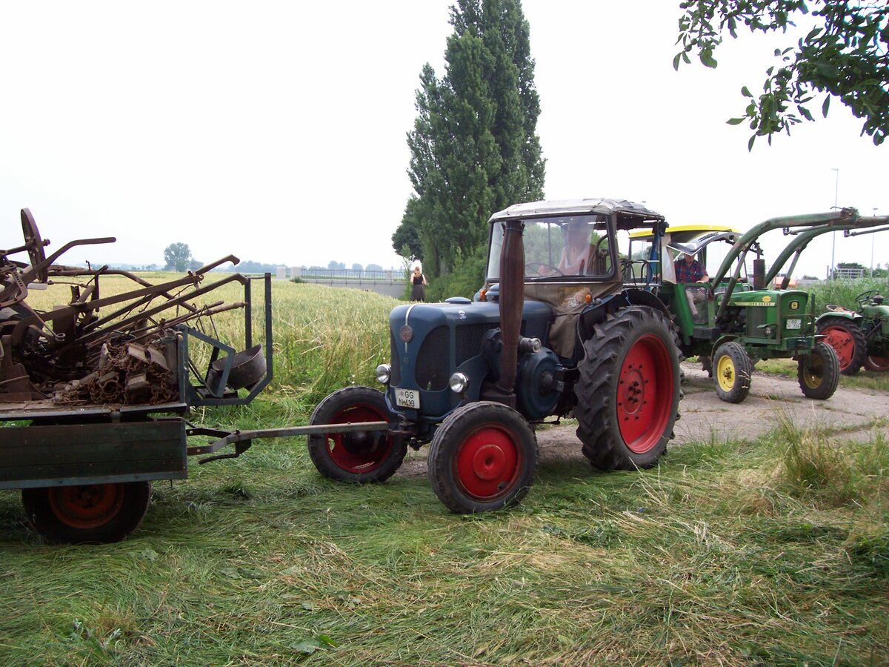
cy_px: 334
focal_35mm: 34
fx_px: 873
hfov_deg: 54.0
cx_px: 444
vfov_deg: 41.8
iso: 80
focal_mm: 5.6
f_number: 2.7
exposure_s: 1/363
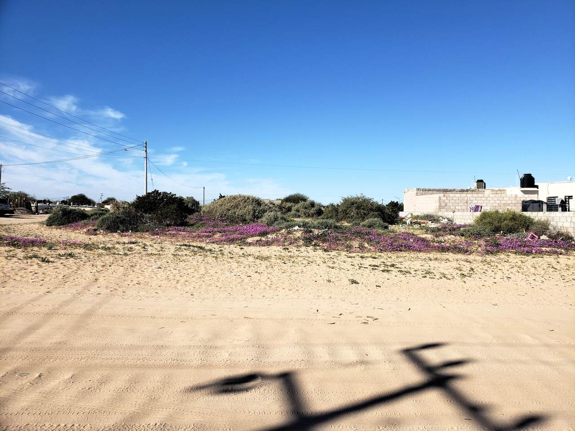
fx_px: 432
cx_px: 288
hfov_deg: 67.3
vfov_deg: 53.1
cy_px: 216
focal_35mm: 26
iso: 50
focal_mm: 4.3
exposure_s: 1/1994
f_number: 2.4
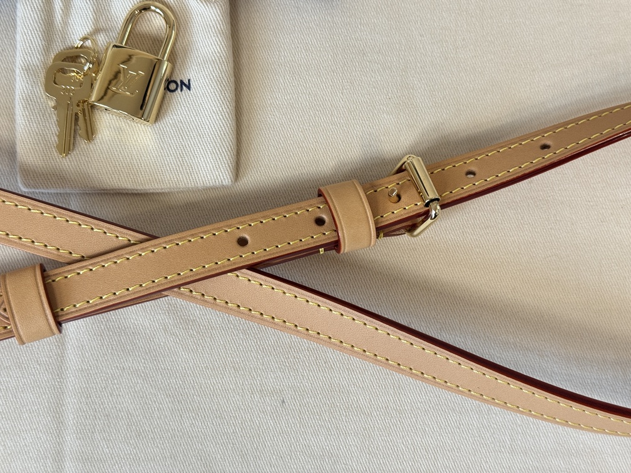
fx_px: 875
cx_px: 316
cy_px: 236
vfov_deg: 30.3
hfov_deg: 39.7
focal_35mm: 48
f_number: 1.78
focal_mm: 6.76
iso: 125
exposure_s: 1/50
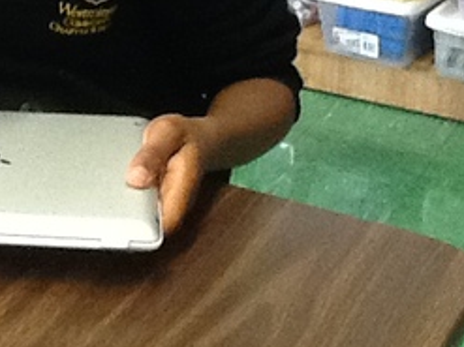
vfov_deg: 12.7
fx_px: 1527
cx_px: -70
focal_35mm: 114
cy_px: -64
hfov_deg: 16.6
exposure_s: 1/30
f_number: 2.4
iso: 200
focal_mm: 2.03
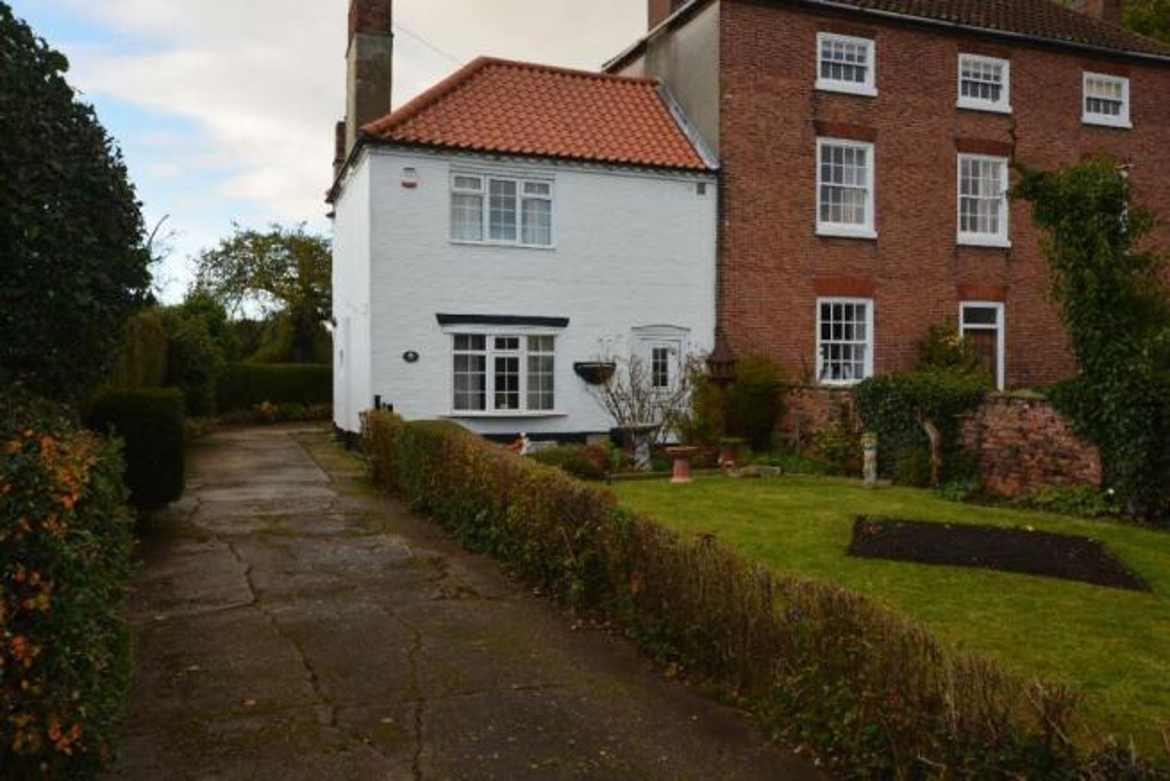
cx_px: 585
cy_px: 390
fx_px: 975
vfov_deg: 43.6
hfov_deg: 61.9
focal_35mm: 30
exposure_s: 1/125
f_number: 9
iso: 640
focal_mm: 20
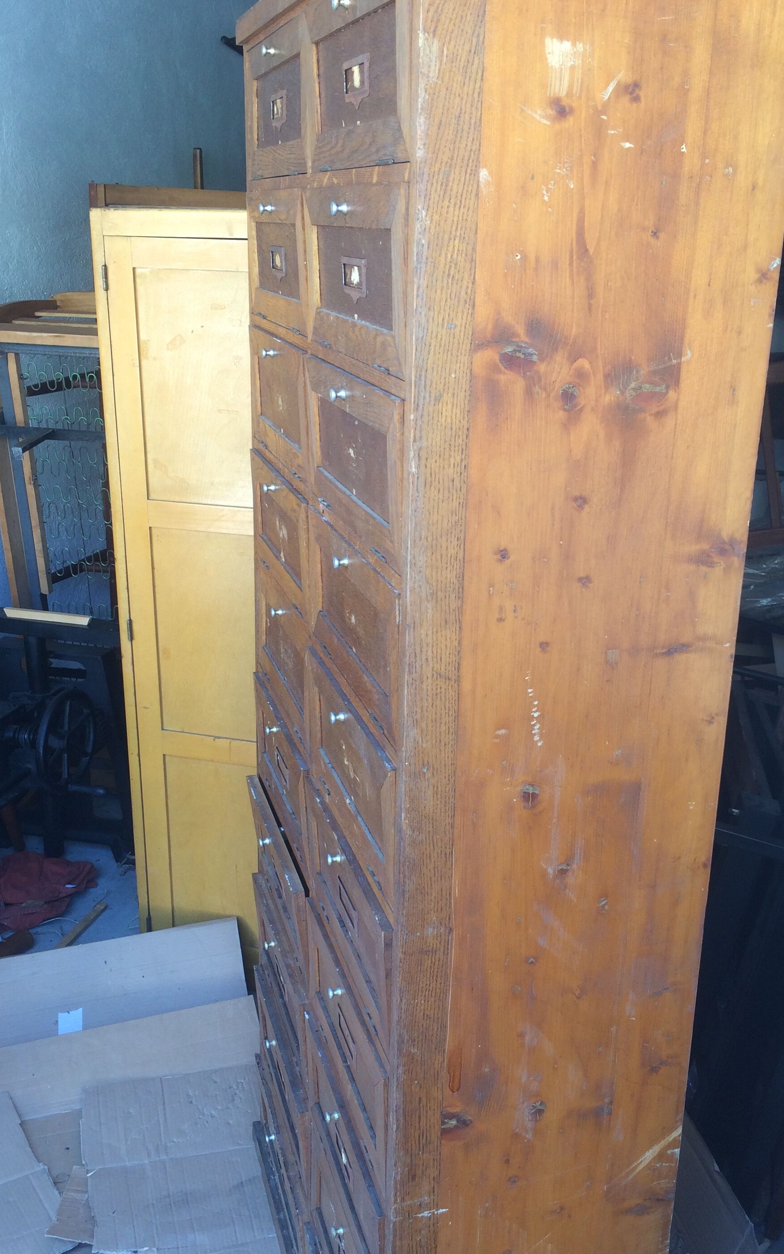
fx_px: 1231
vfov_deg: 54.0
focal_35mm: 36
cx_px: 449
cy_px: 670
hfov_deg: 35.3
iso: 40
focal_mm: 4.15
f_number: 2.2
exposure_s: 1/50
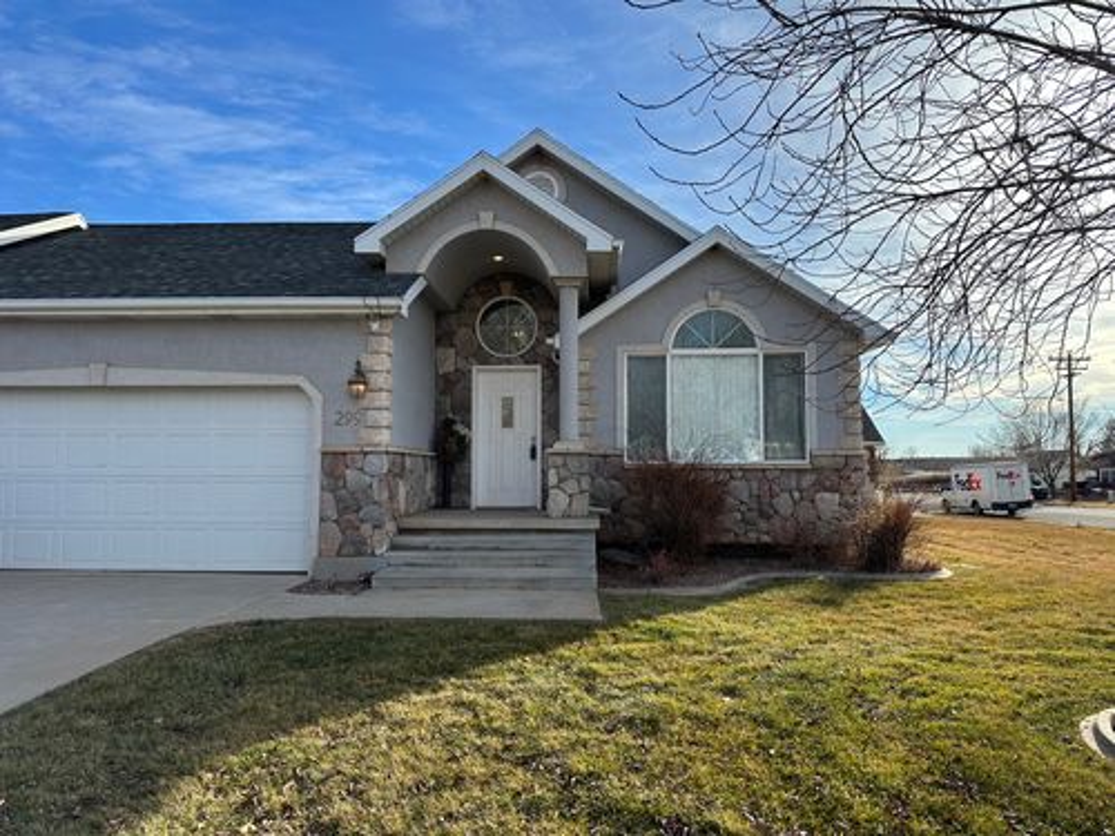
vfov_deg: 56.8
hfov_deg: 71.6
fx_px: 773
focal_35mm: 24
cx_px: 558
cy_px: 418
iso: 80
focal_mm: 6.86
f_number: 1.78
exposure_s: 1/2809
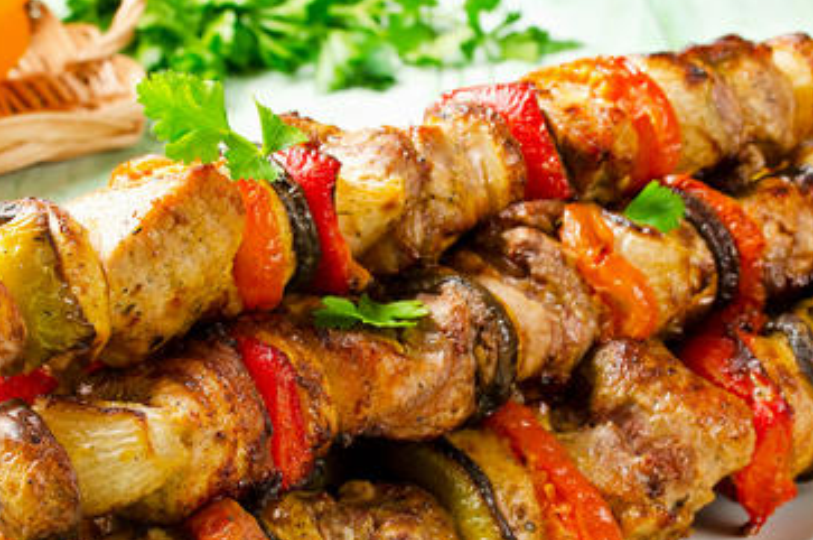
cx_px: 372
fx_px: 1958
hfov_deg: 23.4
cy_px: 392
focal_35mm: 87
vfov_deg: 15.6
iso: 100
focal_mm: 35
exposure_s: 1/125
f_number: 9
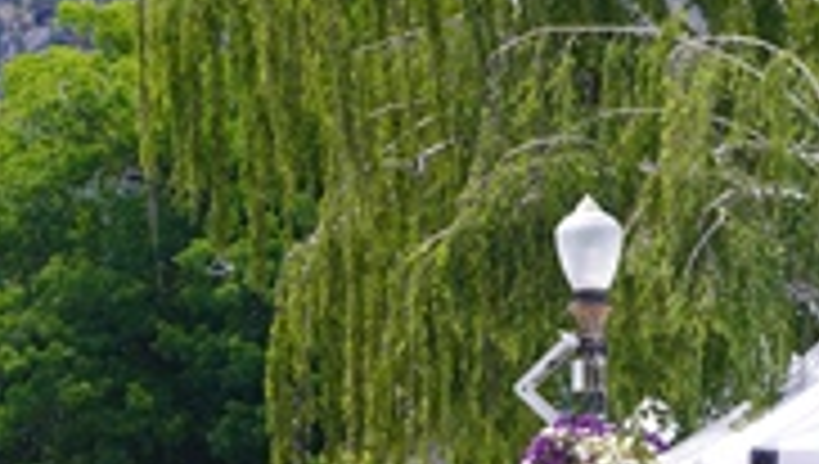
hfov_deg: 10.1
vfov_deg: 5.7
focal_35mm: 213
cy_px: 176
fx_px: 4639
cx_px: 418
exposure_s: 1/160
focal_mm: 55
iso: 100
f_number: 6.3
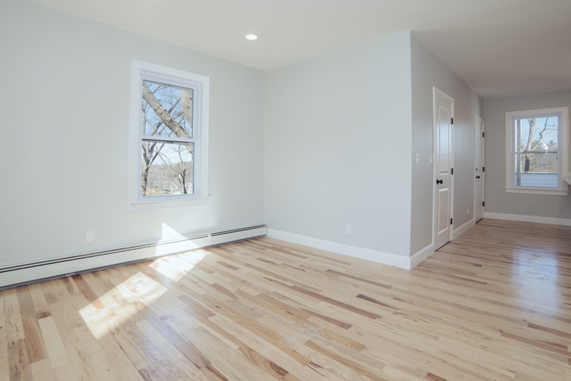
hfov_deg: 90.0
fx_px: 286
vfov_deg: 67.2
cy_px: 169
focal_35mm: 18
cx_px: 280
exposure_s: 1/40
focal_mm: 14
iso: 200
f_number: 8
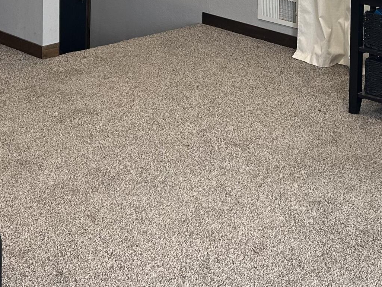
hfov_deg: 25.6
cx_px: 154
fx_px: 839
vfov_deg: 17.7
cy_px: -120
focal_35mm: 76
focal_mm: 5.7
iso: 80
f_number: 1.5
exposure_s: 1/120
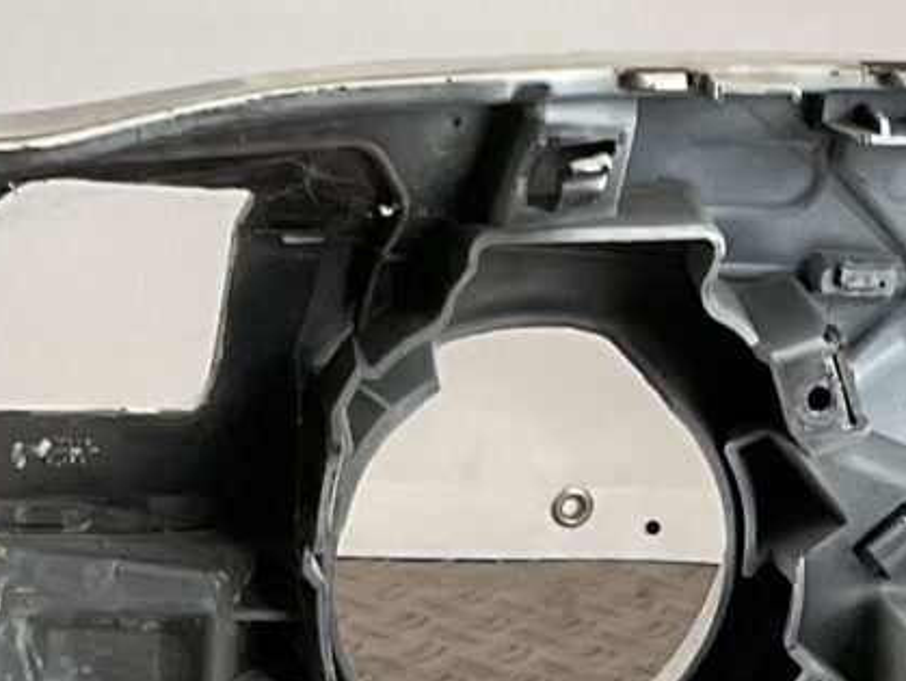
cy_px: 1033
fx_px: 4637
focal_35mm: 177
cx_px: 874
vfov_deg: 8.2
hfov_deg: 11.1
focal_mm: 3
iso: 50
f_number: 1.8
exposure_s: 1/60
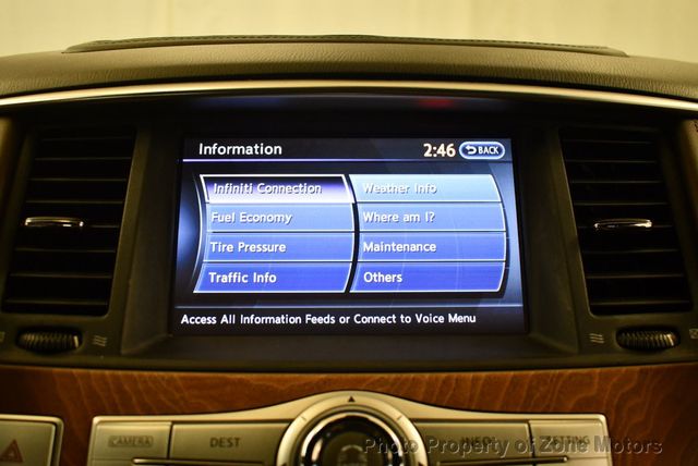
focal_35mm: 36
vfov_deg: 36.9
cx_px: 349
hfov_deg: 53.1
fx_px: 699
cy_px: 233
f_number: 3.5
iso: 1000
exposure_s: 1/125
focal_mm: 18
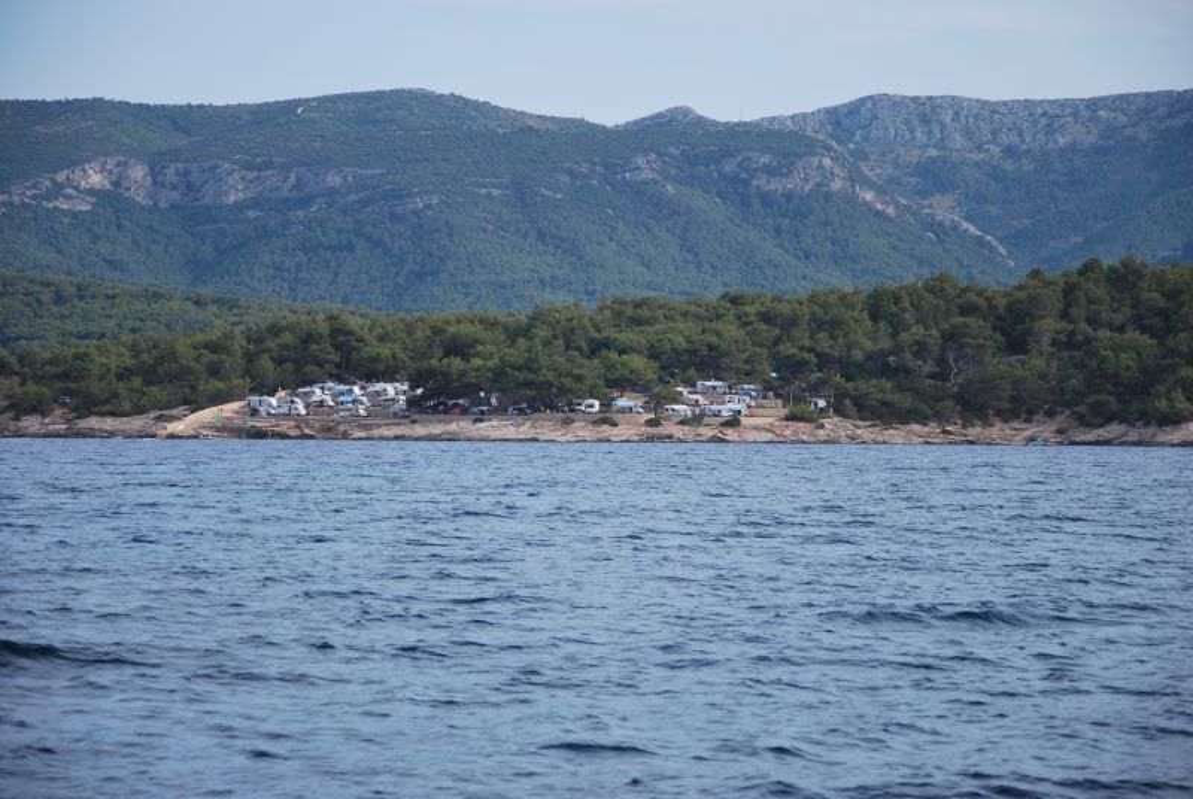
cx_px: 596
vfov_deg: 10.2
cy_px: 400
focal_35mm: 135
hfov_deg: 15.2
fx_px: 4480
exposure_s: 1/500
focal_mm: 90
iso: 160
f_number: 5.6
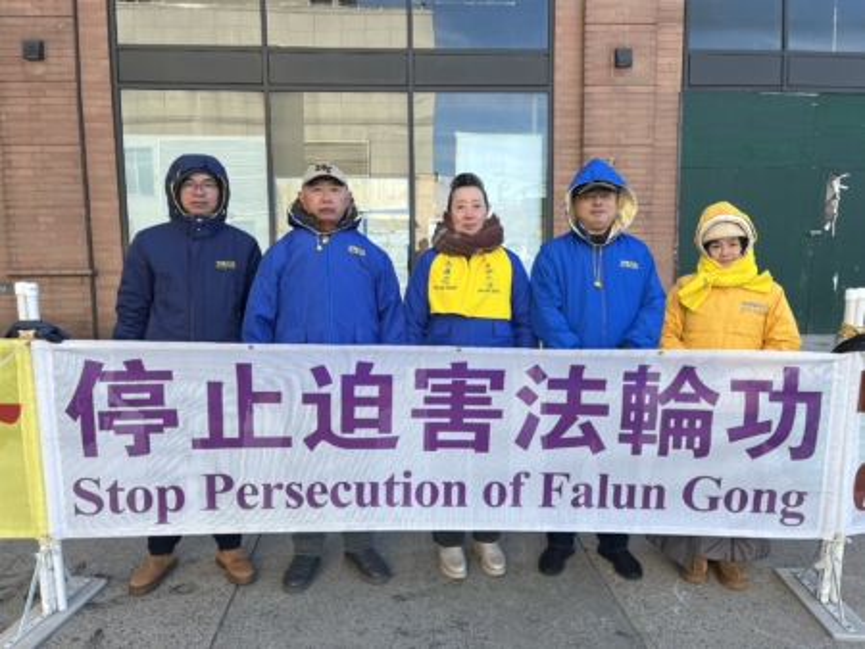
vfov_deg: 53.1
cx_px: 432
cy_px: 324
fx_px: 650
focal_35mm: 26
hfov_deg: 67.3
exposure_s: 1/550
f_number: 1.6
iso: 50
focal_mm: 5.1
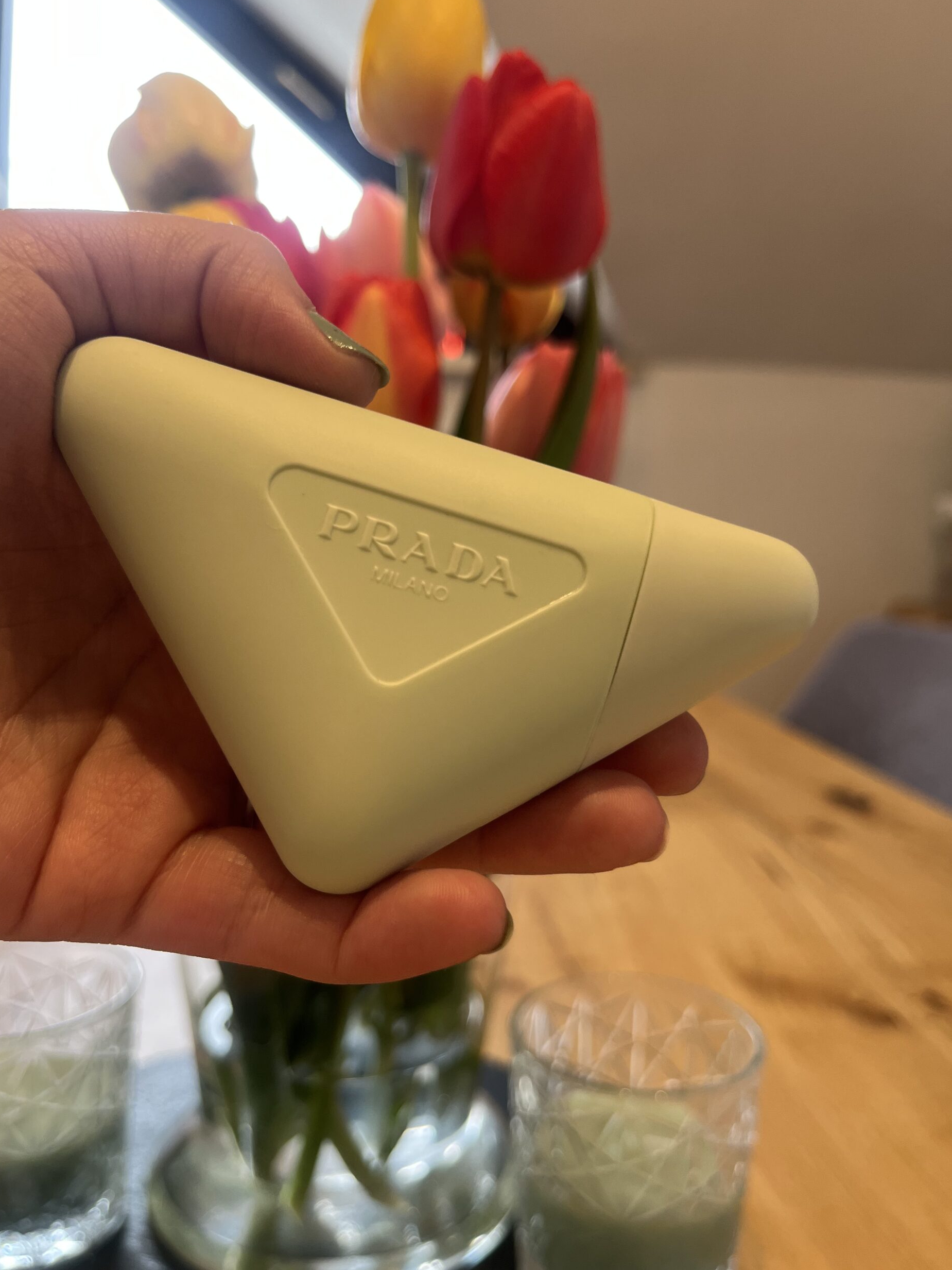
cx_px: 463
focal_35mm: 27
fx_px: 990
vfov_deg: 65.3
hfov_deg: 51.4
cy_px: 644
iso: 125
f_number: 1.6
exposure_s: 1/121
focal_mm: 5.1
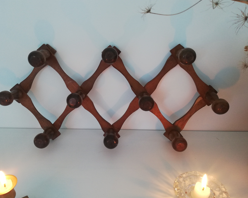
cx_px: 115
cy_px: 101
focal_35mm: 28
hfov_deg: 62.1
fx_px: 206
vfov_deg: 51.5
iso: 160
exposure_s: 1/33.3
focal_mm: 3.81
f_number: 2.2
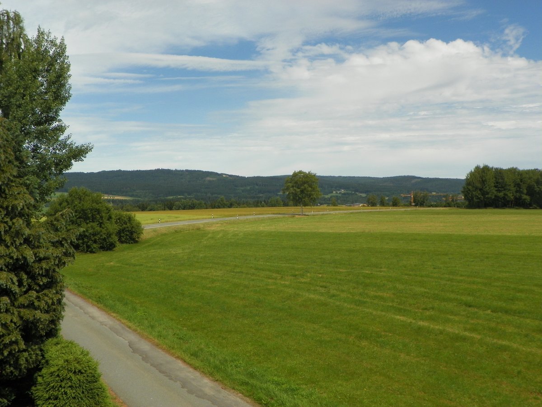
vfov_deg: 38.7
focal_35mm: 37
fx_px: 579
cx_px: 271
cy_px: 204
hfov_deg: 50.1
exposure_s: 1/500
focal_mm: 6.6
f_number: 5.6
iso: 64
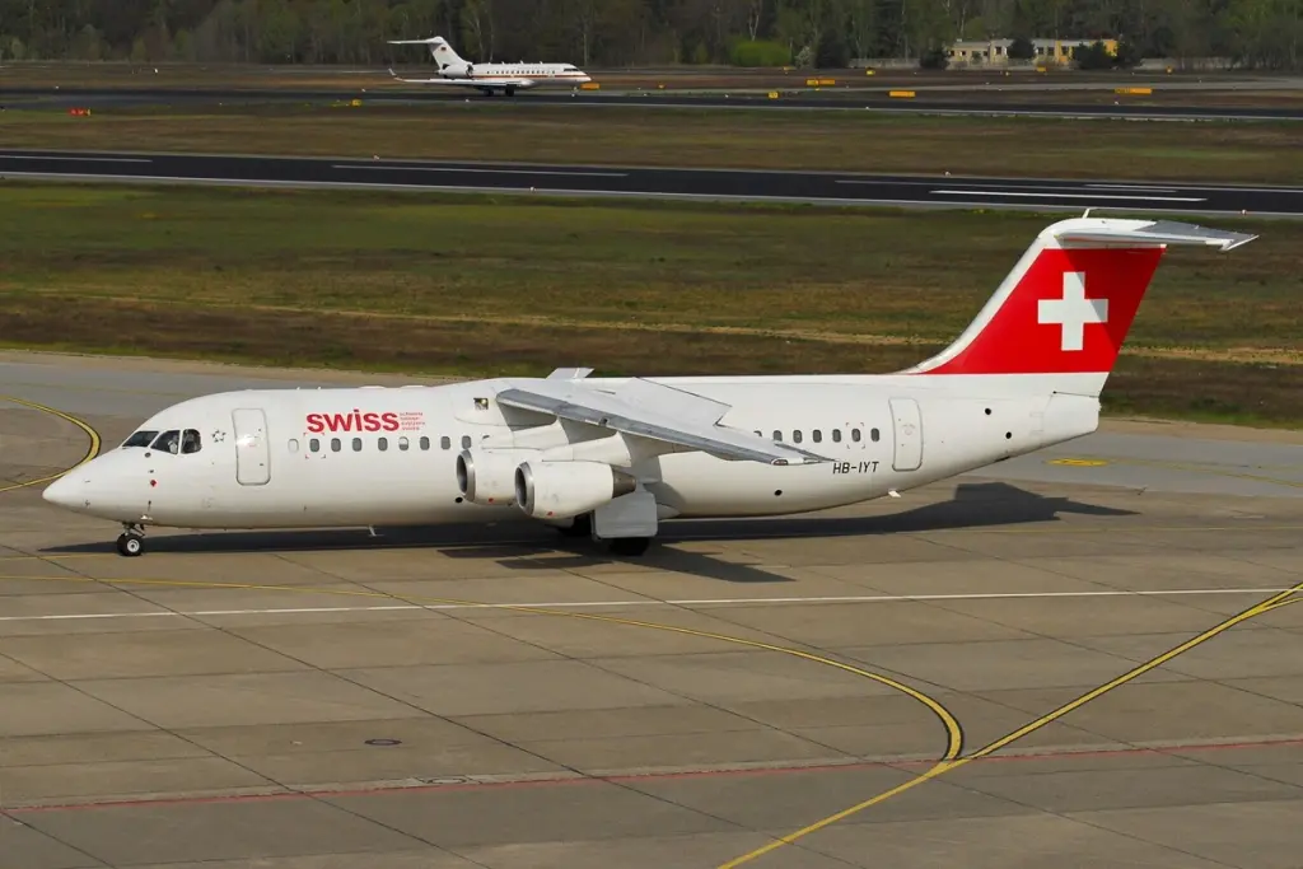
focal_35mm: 128
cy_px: 434
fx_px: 4615
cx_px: 652
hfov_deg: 16.1
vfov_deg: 10.8
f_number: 8
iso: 200
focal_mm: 85
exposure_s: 1/800
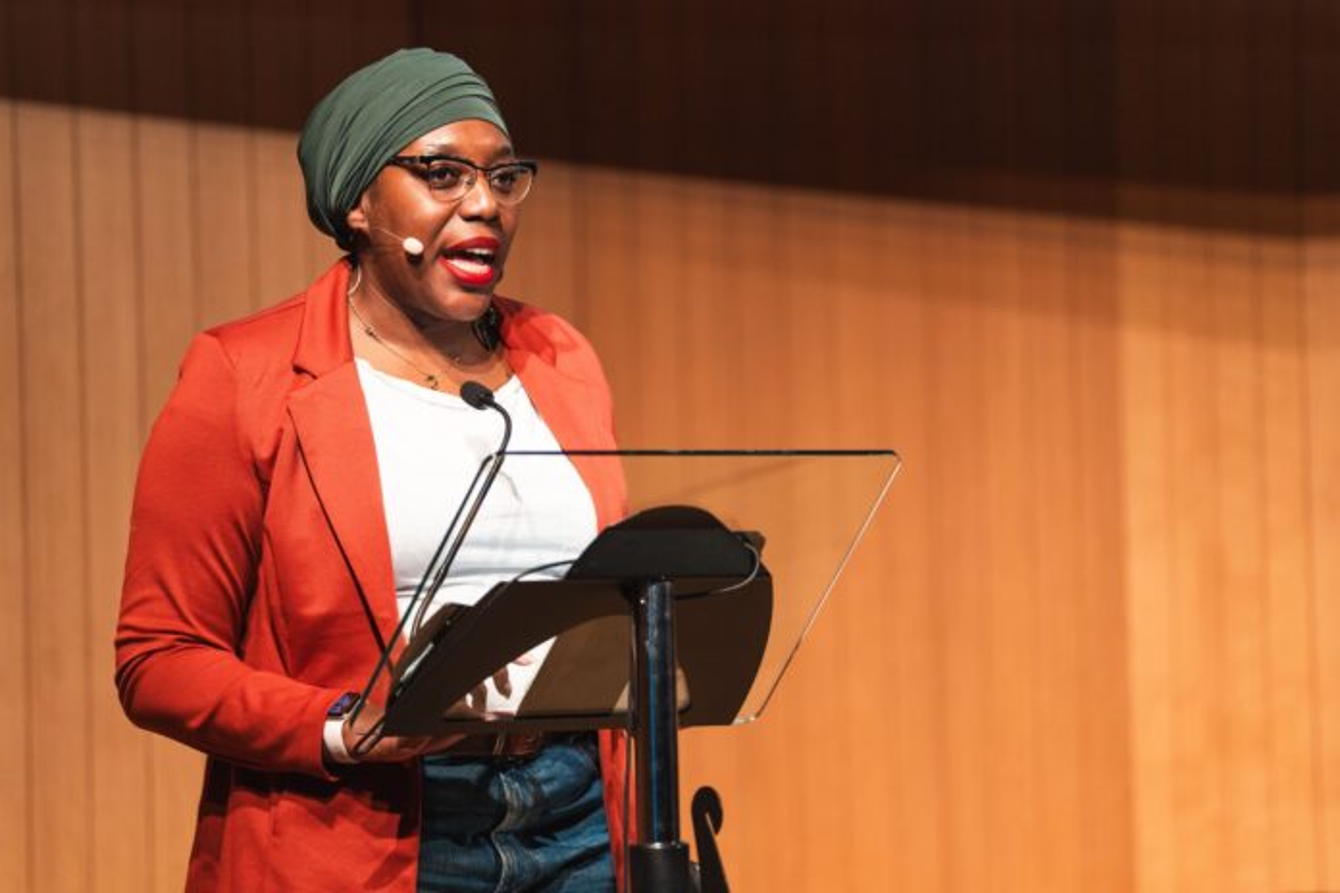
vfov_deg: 8.4
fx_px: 6104
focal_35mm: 164
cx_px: 670
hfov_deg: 12.5
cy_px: 446
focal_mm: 164
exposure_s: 1/250
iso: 1600
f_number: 2.8
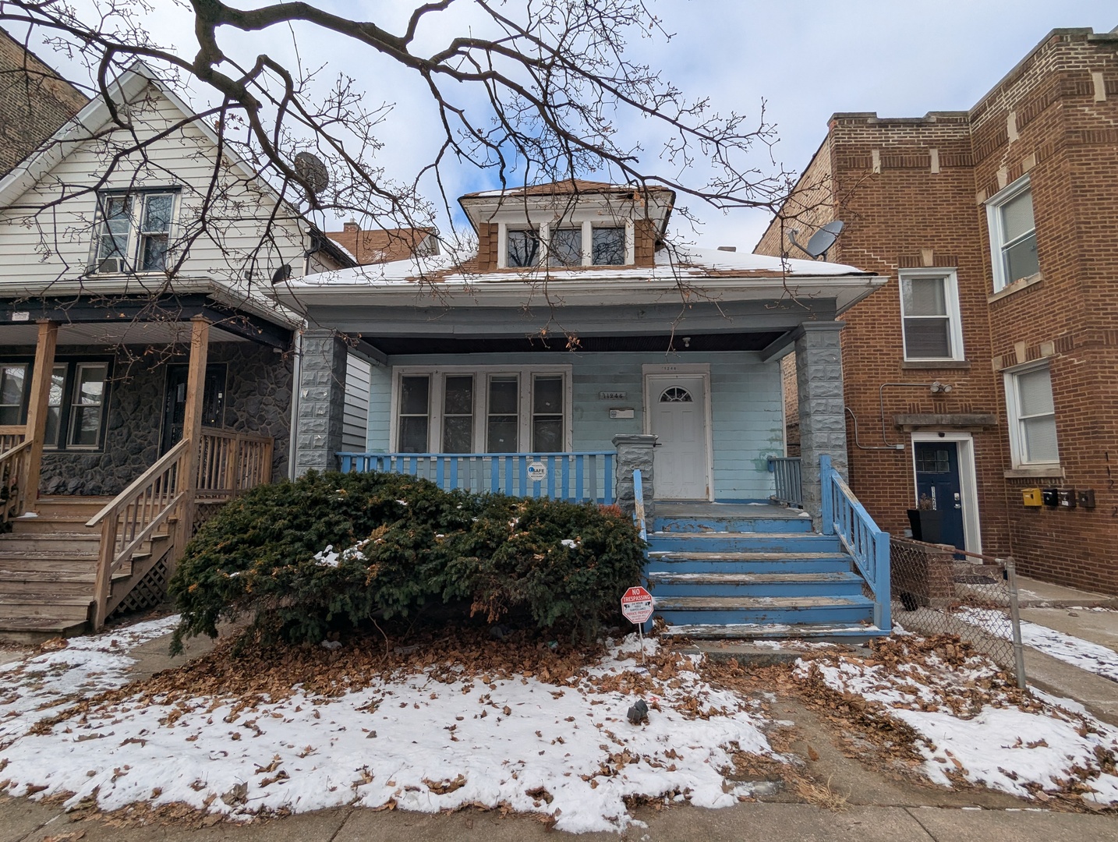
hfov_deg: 94.4
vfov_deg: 78.3
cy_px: 421
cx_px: 559
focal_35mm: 16
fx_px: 518
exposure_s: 1/1239
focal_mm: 2.35
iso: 47
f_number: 2.2
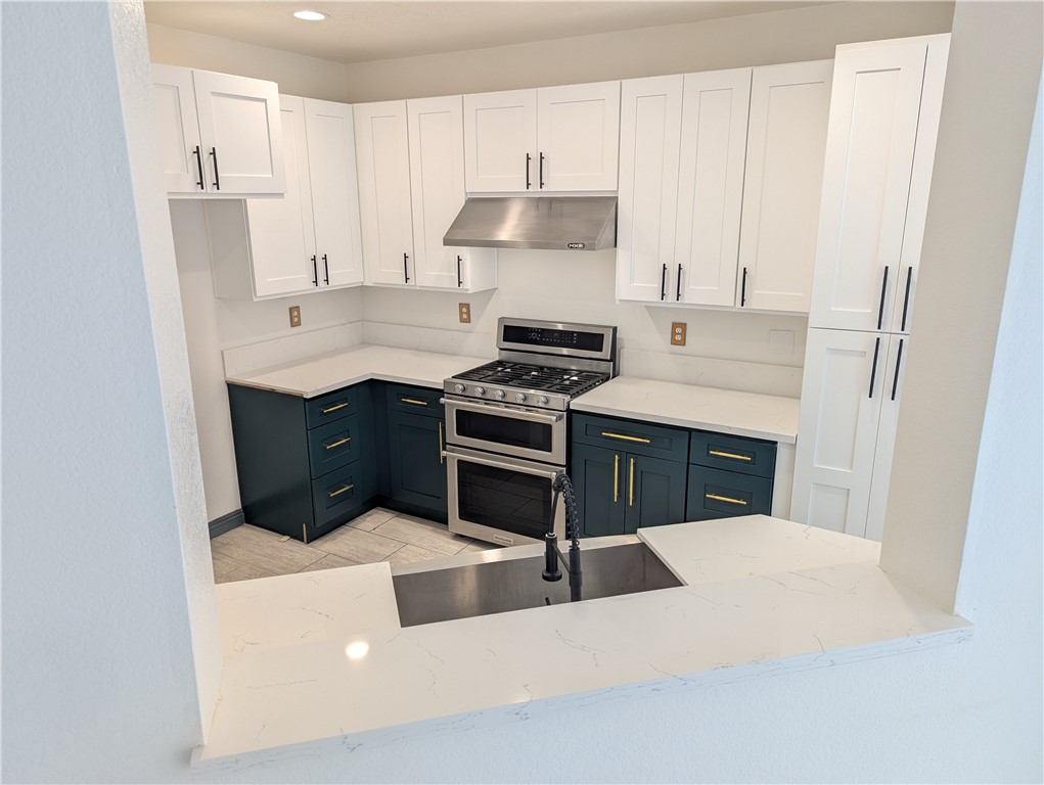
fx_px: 725
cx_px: 522
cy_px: 392
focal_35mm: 24
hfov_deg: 71.5
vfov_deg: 56.9
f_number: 1.85
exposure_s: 1/60
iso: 83
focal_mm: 6.81
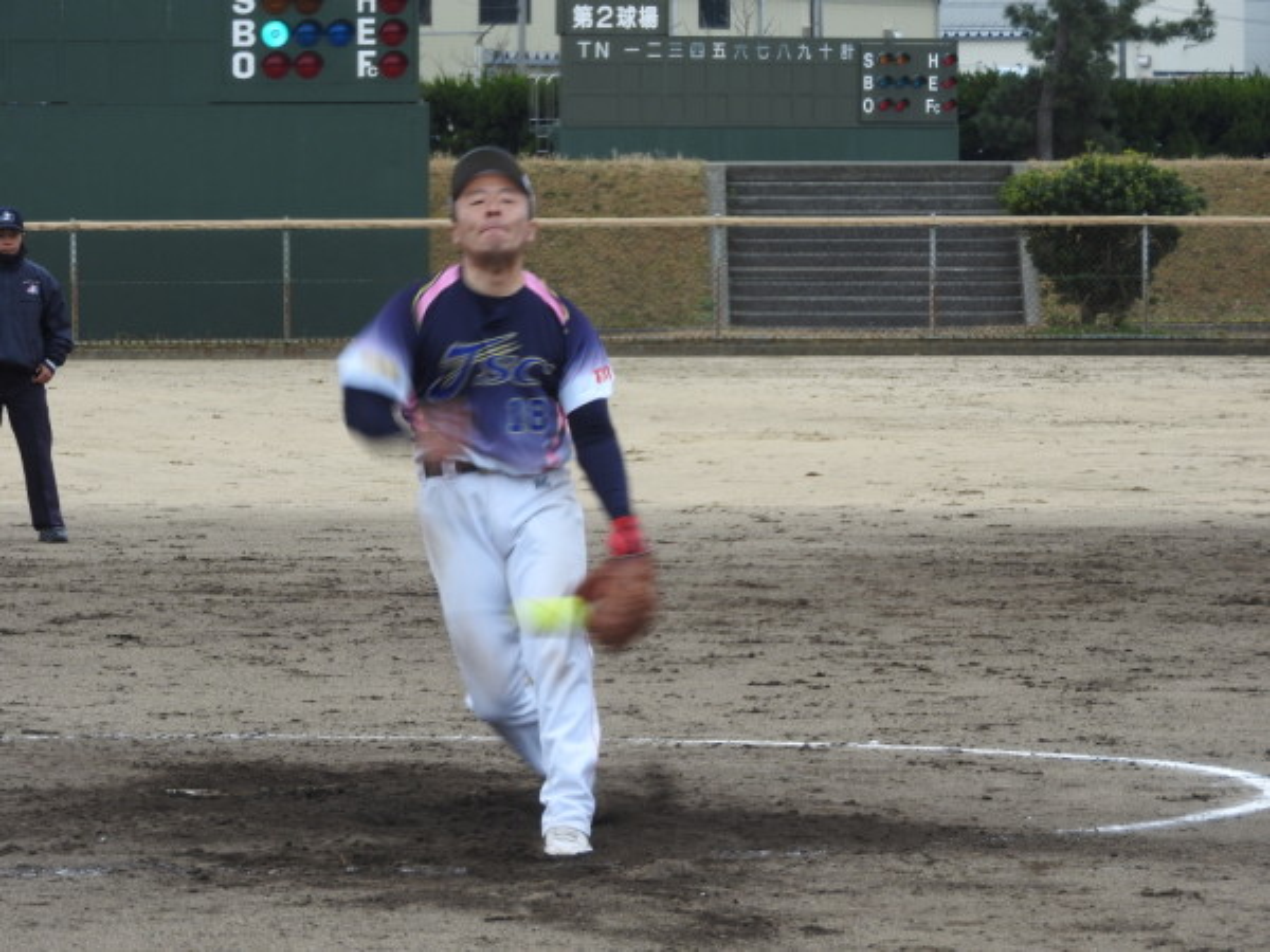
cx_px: 635
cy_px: 476
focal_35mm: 220
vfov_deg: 6.8
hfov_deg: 9.0
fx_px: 8071
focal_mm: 39.4
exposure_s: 1/80
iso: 100
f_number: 5.3
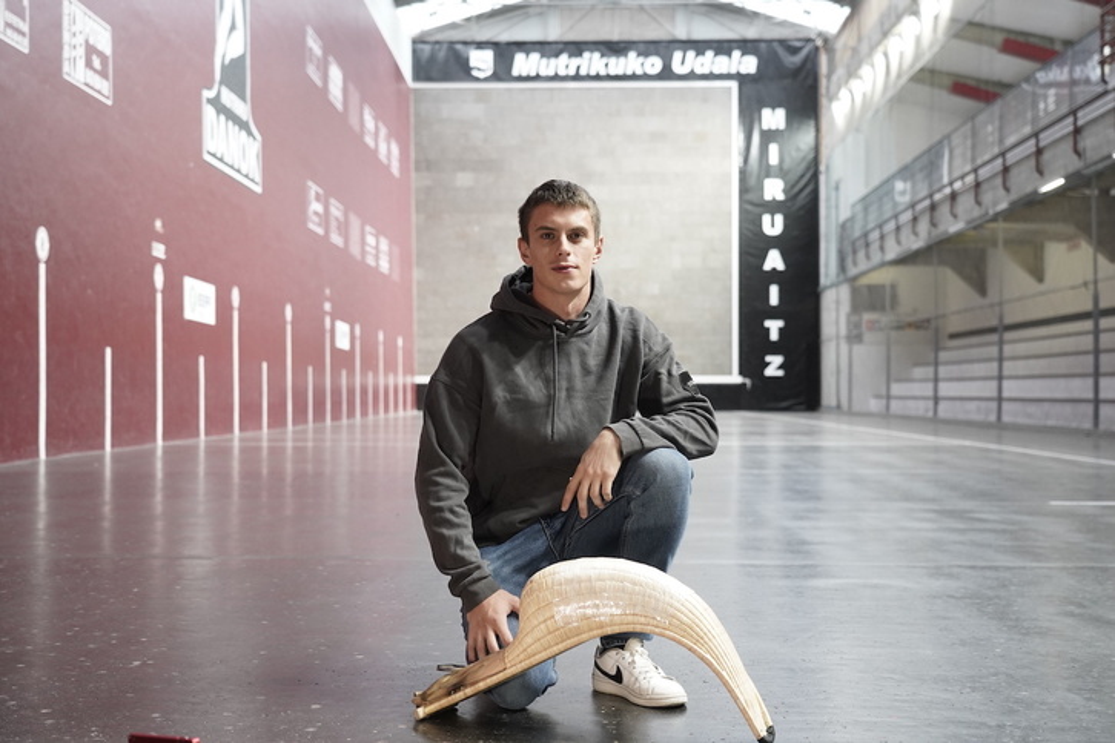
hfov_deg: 41.1
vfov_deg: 28.1
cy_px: 372
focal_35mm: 48
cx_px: 558
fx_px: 1487
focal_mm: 48
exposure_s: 1/200
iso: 2500
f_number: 4
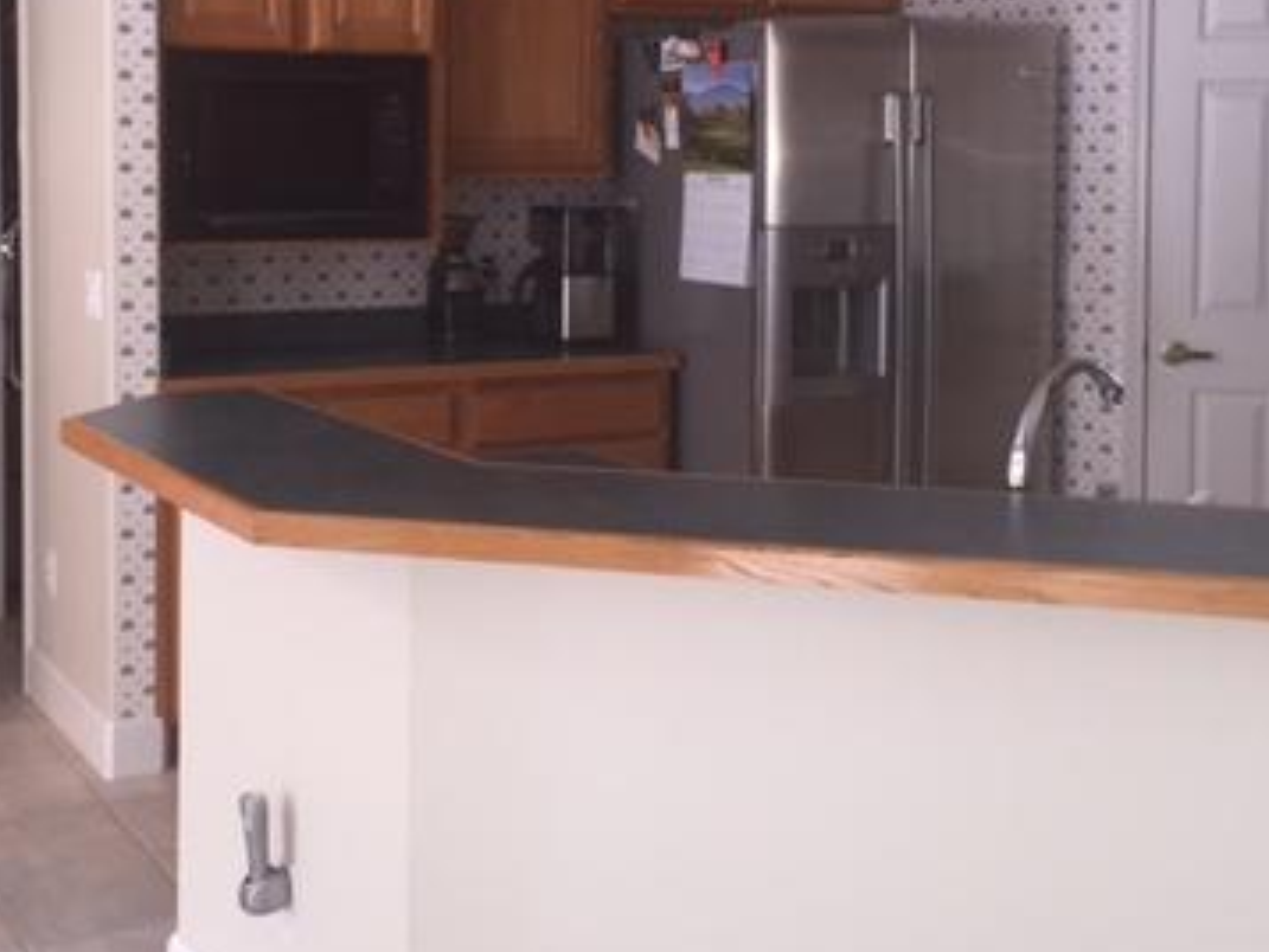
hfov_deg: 36.6
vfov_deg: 27.6
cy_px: 234
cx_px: 483
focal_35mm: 52
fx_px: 1907
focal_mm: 4.15
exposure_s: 1/30
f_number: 2.2
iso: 64
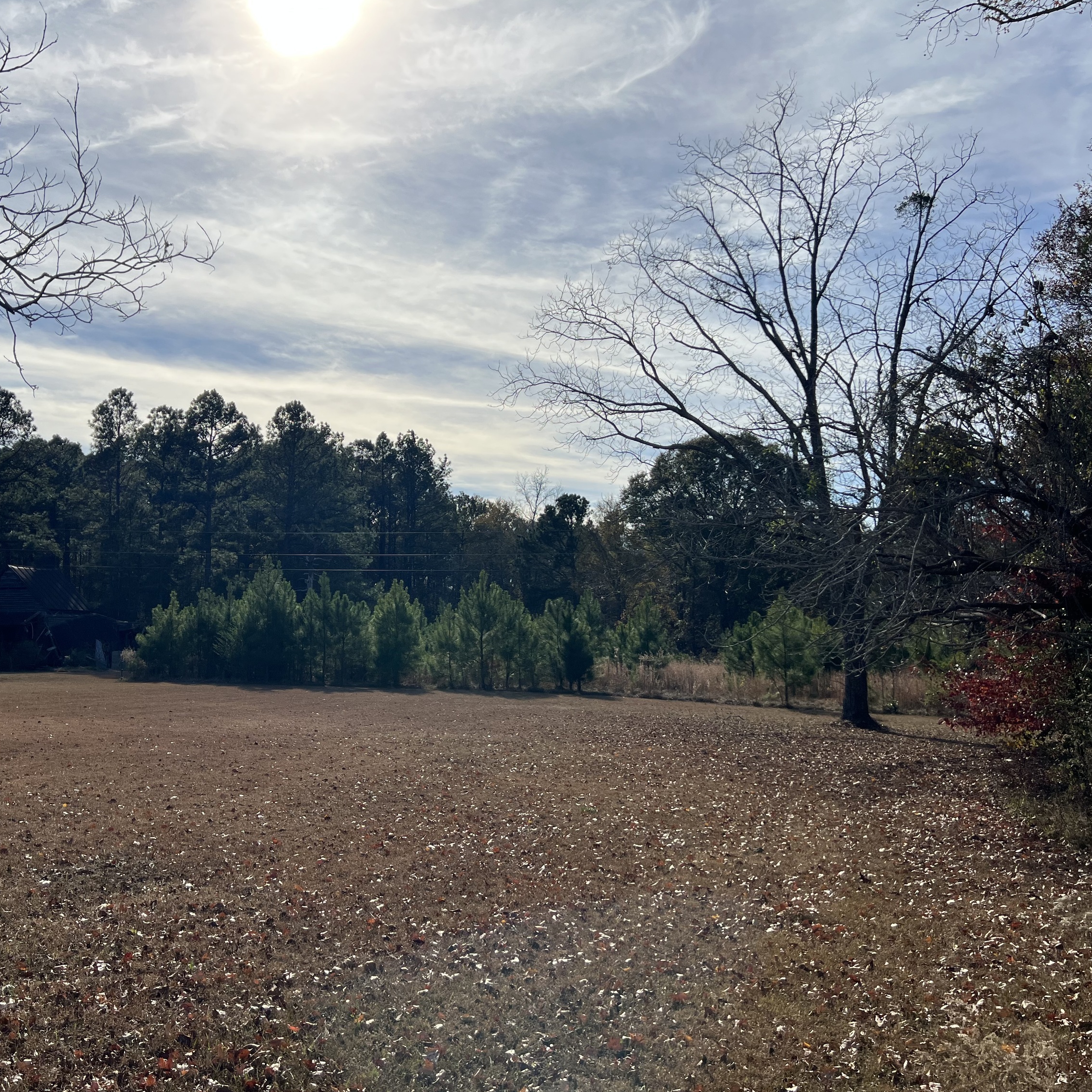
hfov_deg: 52.2
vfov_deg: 52.5
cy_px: 542
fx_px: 1106
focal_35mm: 31
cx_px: 446
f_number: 1.5
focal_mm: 5.7
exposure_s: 1/8696
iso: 50
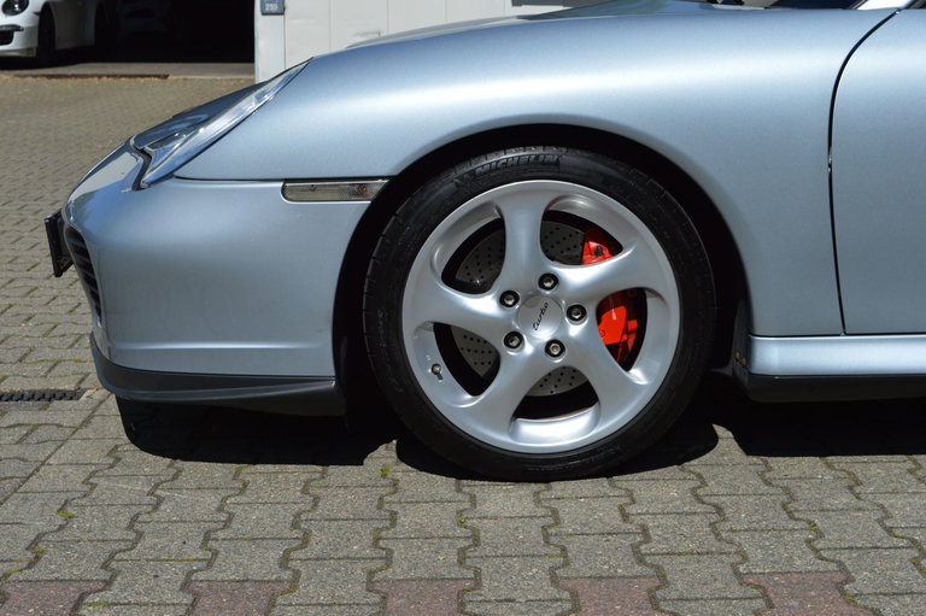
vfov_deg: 22.6
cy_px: 308
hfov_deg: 33.4
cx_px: 463
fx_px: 1542
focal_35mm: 60
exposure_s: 1/400
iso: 100
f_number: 10
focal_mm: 40
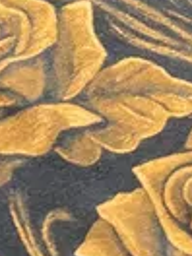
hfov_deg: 7.2
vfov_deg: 9.9
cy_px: 111
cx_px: 368
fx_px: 1472
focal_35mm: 199
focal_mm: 4.2
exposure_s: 1/100
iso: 125
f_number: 1.6
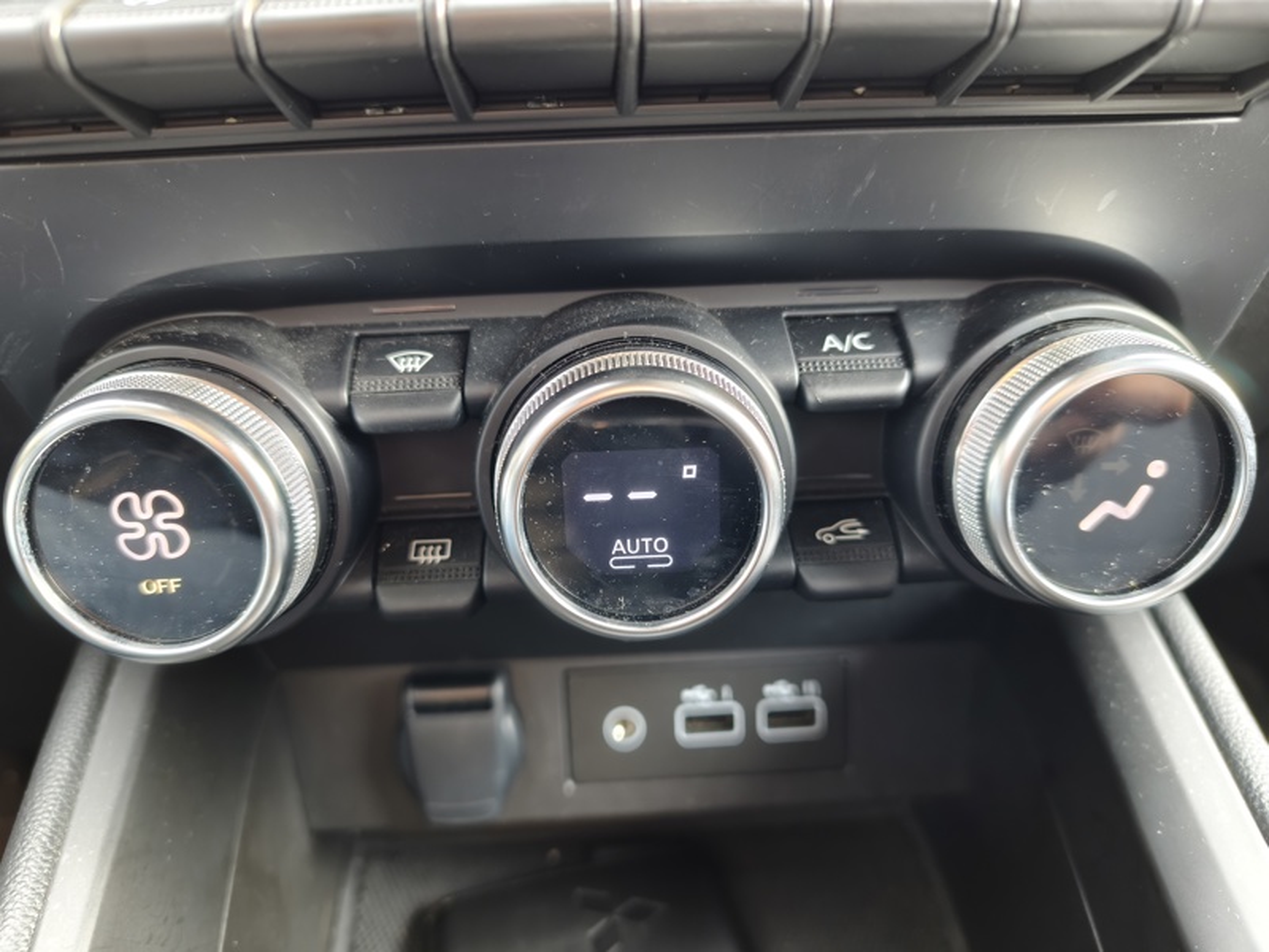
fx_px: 843
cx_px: 634
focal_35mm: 23
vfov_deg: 58.9
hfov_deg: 73.9
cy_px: 476
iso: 800
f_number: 1.62
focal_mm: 6.45
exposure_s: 1/60
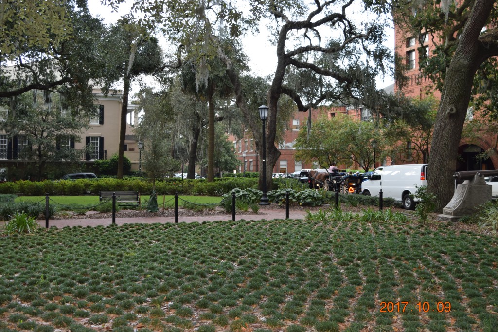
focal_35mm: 44
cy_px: 166
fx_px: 602
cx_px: 249
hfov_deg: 45.0
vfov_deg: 30.8
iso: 720
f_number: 5.6
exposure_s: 1/125
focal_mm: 29
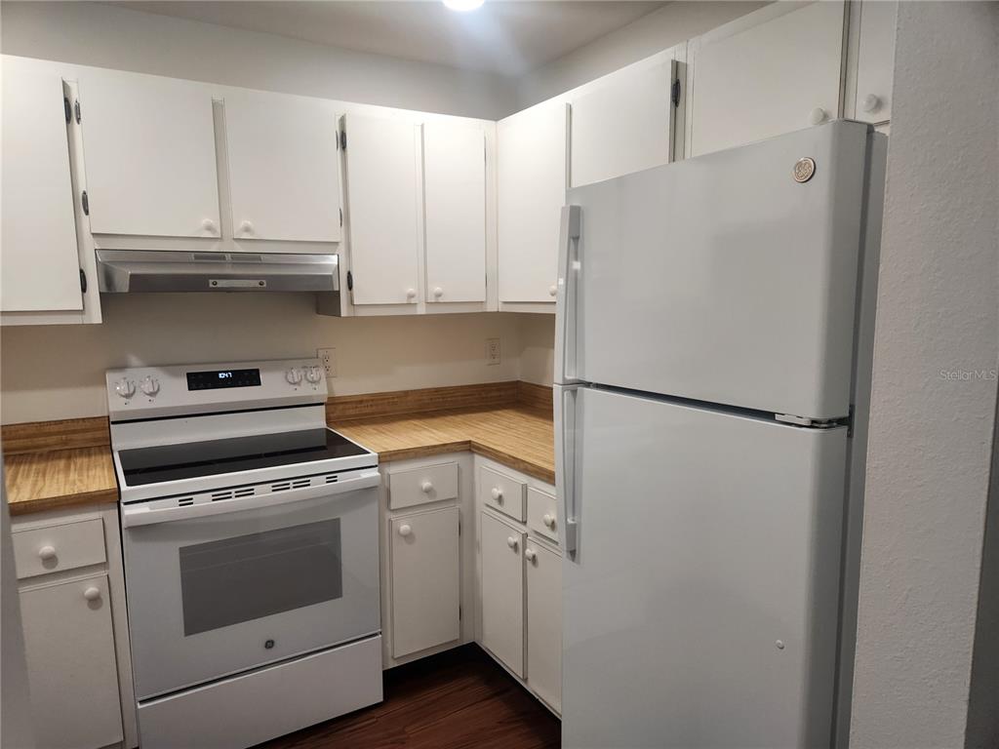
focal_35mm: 23
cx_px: 500
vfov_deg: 58.9
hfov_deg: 73.9
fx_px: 664
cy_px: 374
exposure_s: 1/180
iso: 160
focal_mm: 5.4
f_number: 1.8
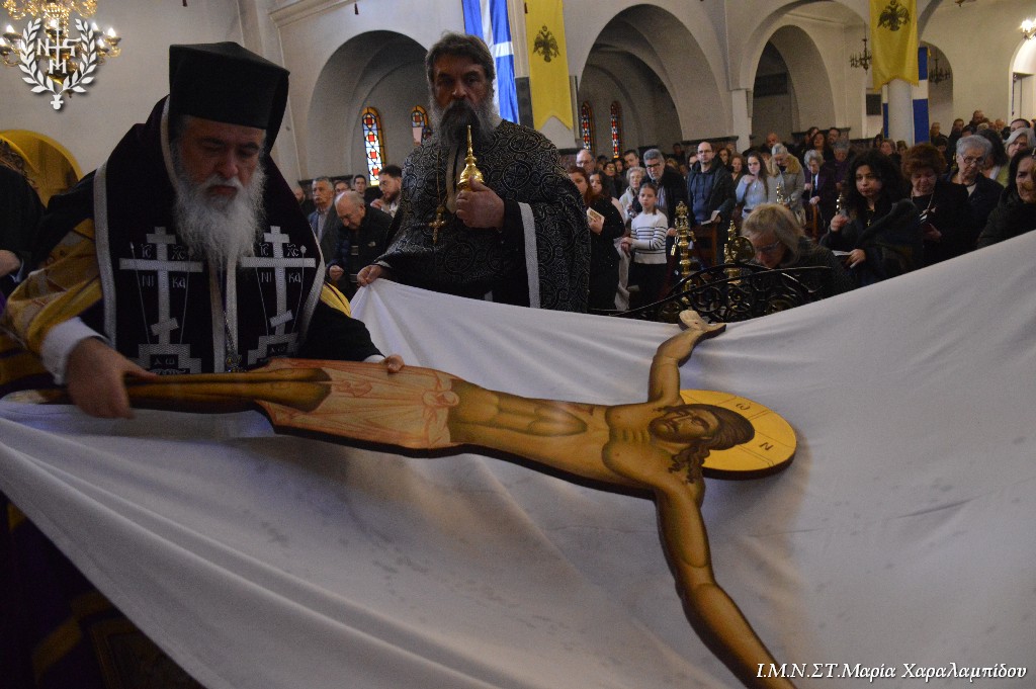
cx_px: 518
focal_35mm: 27
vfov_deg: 47.9
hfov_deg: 67.4
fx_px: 776
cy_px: 344
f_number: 3.5
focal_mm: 18
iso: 2800
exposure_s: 1/60
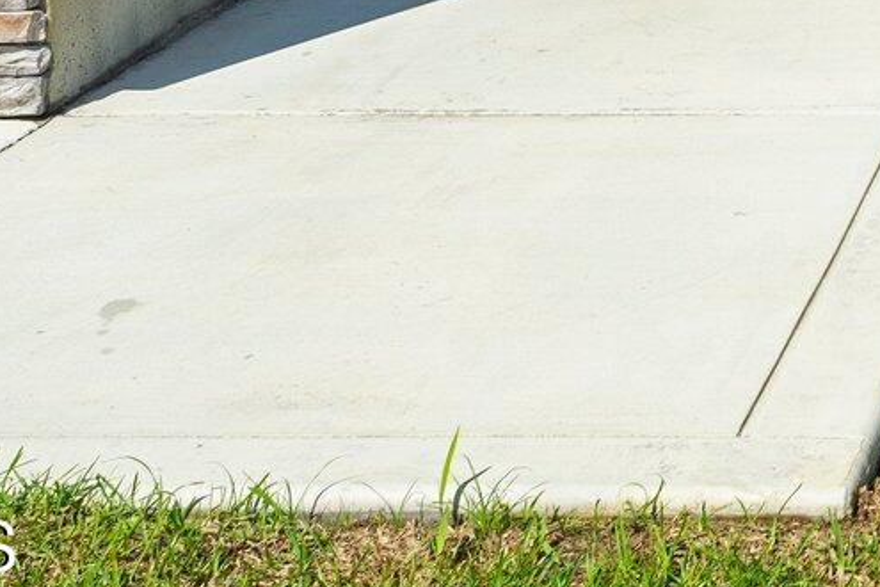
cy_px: -558
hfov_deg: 15.7
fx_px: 2933
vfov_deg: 10.5
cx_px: 1328
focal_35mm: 120
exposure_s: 1/500
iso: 100
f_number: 8
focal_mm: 29
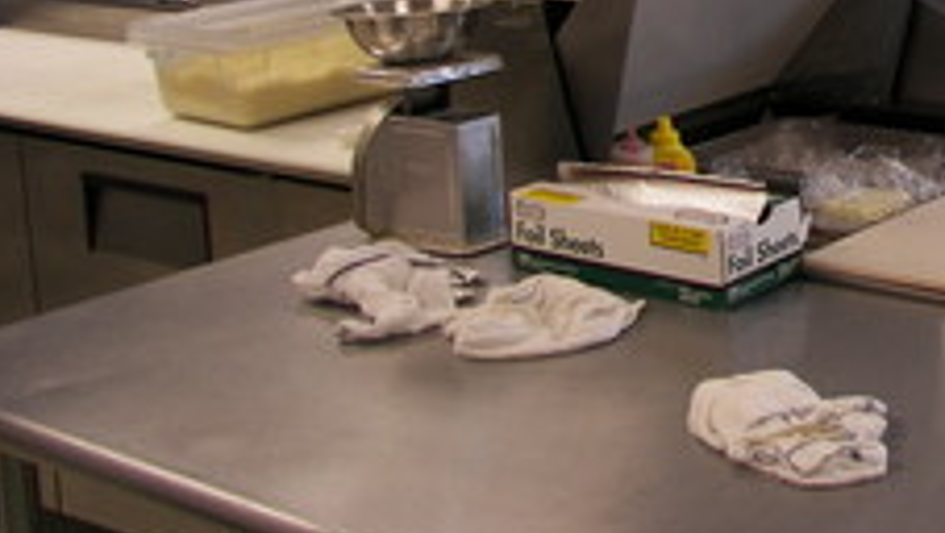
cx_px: 847
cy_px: -23
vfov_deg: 16.4
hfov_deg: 28.2
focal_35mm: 72
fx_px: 1805
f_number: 2.8
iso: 50
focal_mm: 6
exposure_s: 1/30
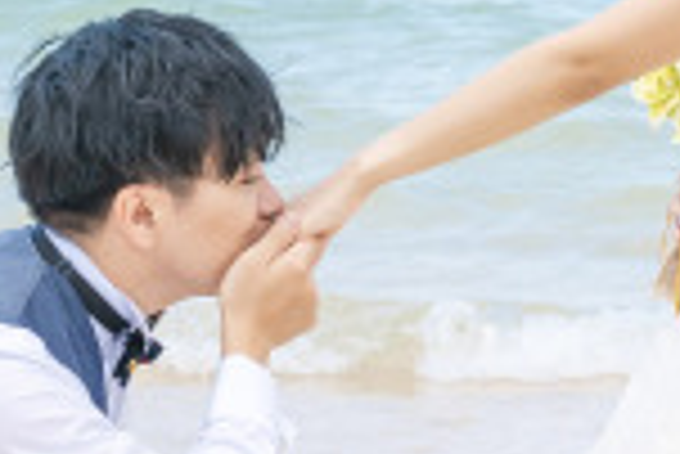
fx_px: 5010
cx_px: 270
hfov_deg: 7.8
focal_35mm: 265
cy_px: 207
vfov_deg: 5.2
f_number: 5
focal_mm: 50
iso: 100
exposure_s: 1/800
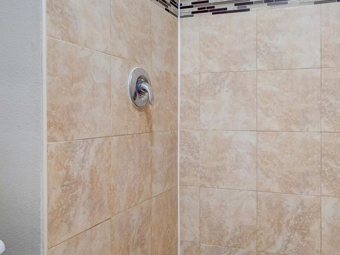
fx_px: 314
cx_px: 211
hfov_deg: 56.2
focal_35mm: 32
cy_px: 116
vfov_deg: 44.1
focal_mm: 16
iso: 640
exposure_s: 1/13
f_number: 7.1
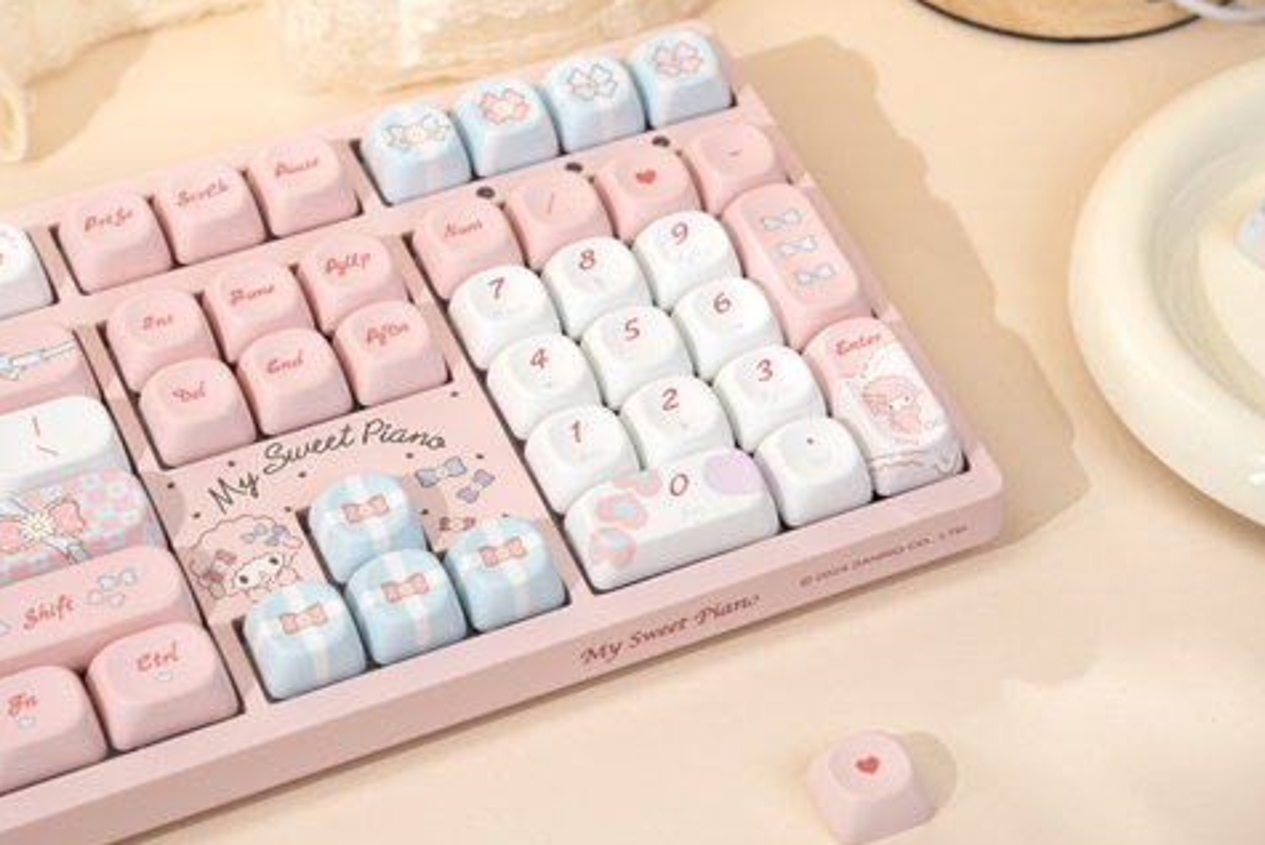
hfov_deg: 19.3
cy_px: 424
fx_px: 3726
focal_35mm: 106
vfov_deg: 12.9
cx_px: 636
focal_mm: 70
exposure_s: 1/160
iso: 640
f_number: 8
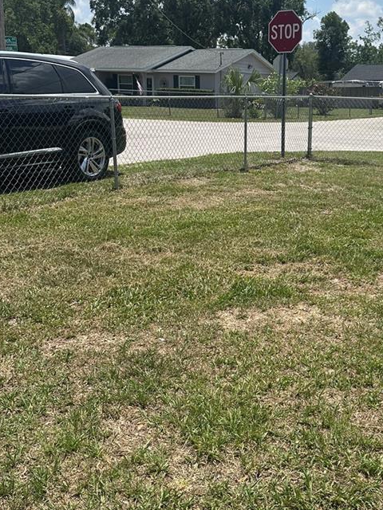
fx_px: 664
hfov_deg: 31.7
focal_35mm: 45
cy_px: 246
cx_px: 276
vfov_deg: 42.1
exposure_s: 1/4545
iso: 80
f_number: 1.78
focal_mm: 6.86
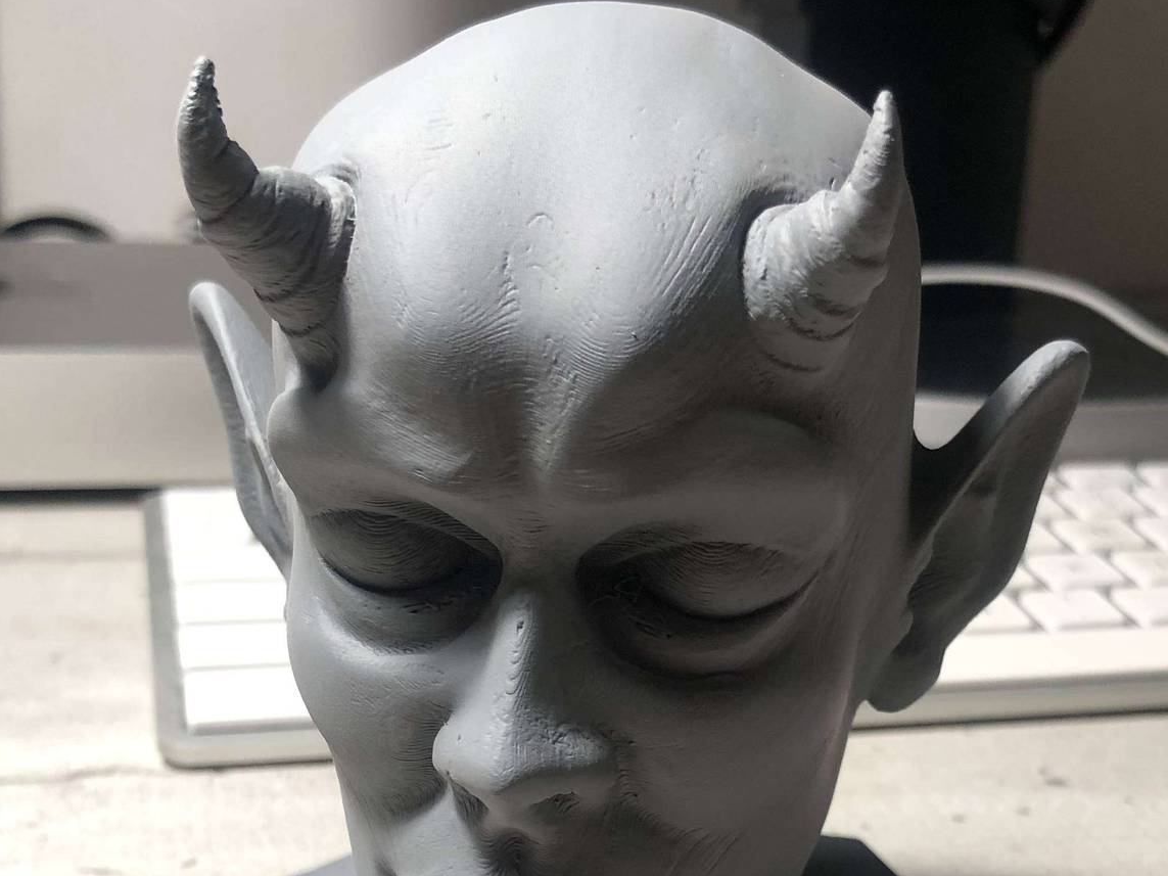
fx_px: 1653
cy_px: 679
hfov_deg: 38.9
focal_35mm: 49
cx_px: 547
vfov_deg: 29.1
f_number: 1.8
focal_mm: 3.99
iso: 25
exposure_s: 1/40
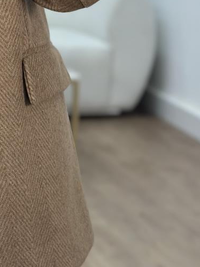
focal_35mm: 154
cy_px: 45
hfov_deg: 9.4
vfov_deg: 12.8
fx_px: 1187
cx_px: -100
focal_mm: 6.86
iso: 80
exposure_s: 1/100
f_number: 1.78
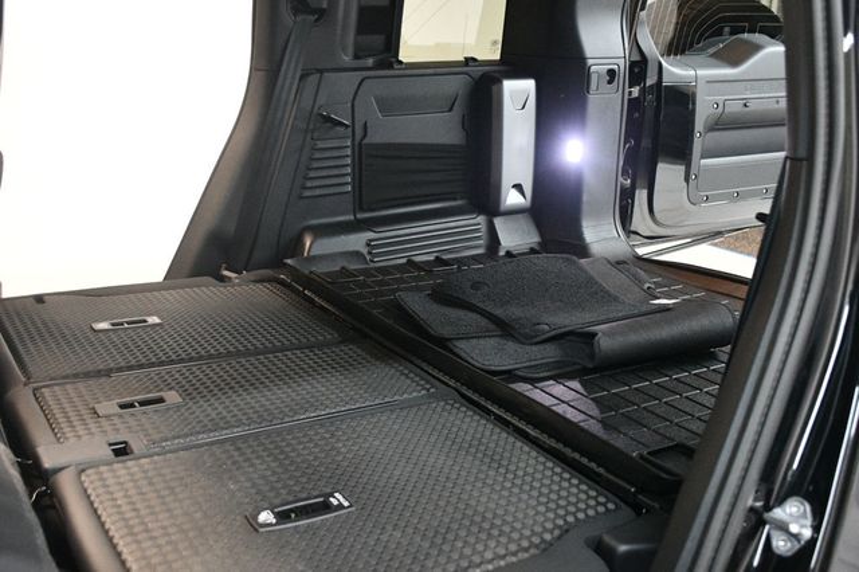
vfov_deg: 36.8
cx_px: 430
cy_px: 286
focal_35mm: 36
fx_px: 859
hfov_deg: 53.2
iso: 4500
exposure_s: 1/60
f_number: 3.8
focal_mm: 24
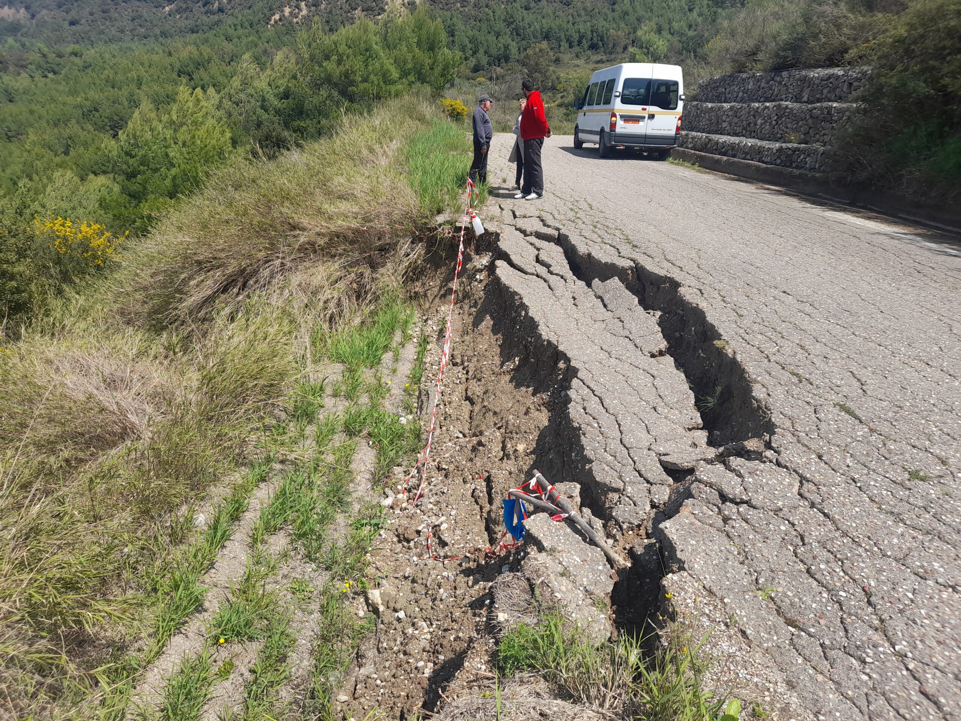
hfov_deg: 69.4
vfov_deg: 54.9
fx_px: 694
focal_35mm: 25
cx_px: 480
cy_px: 360
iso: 20
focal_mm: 4.6
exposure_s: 1/602
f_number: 2
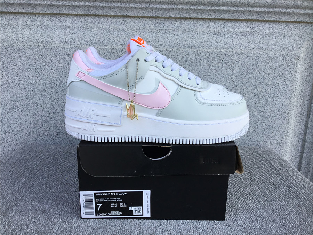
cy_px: 118
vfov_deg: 45.4
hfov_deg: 58.4
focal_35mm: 31
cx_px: 156
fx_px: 280
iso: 25
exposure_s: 1/269
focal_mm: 3.3
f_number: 2.4
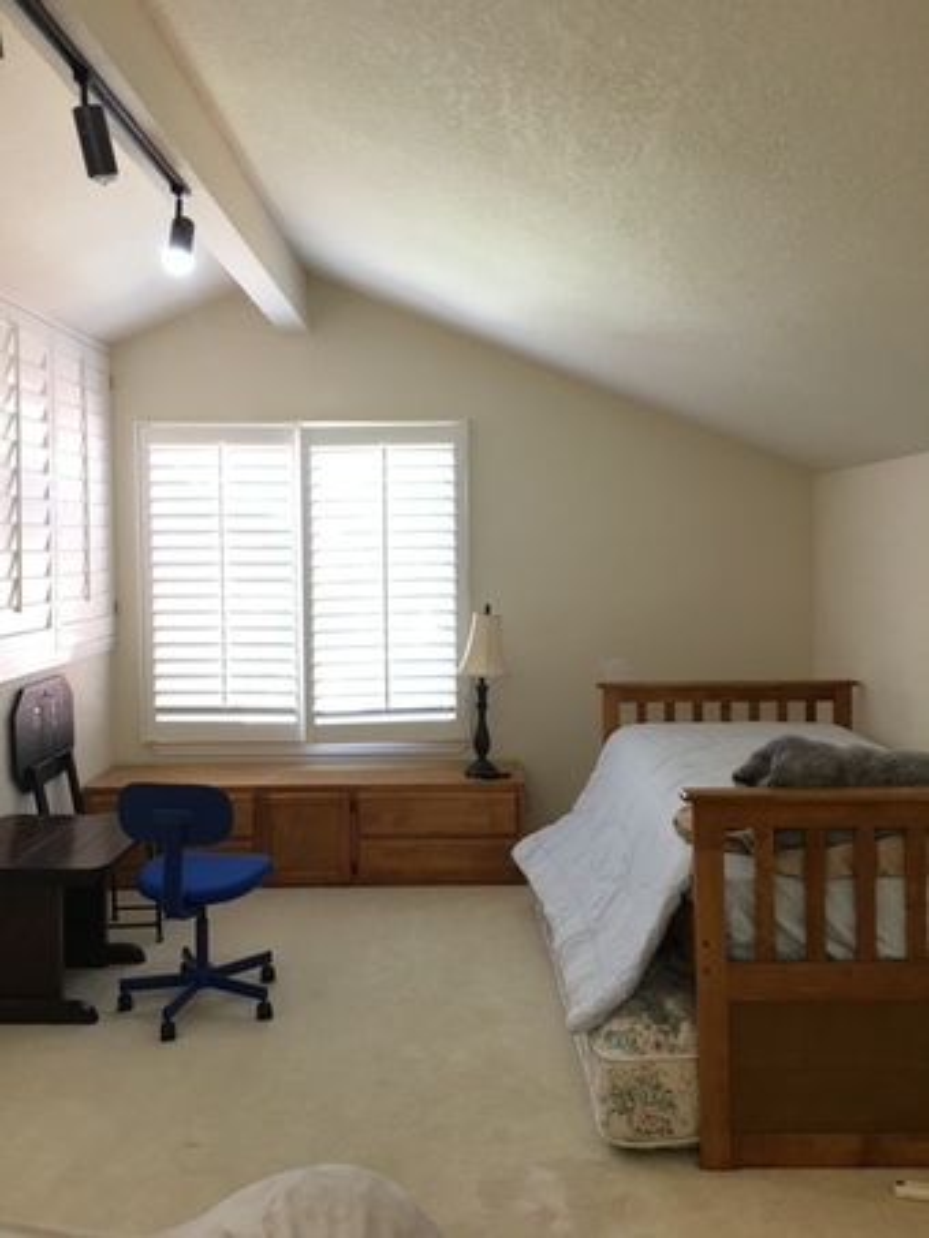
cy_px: 619
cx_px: 464
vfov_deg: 61.6
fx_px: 1037
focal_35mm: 29
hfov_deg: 48.2
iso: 40
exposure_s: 1/15
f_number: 2.2
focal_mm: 4.15
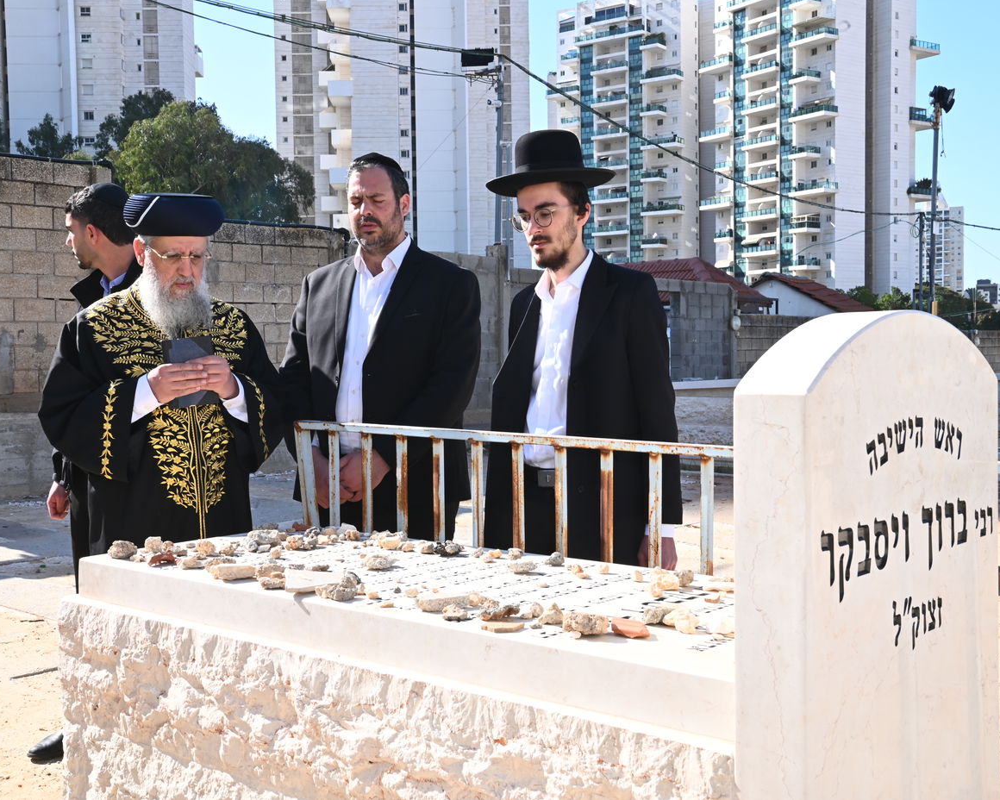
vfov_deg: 34.9
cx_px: 489
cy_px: 400
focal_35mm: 43
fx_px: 1273
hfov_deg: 42.9
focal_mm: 38
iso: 640
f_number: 22
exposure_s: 1/125
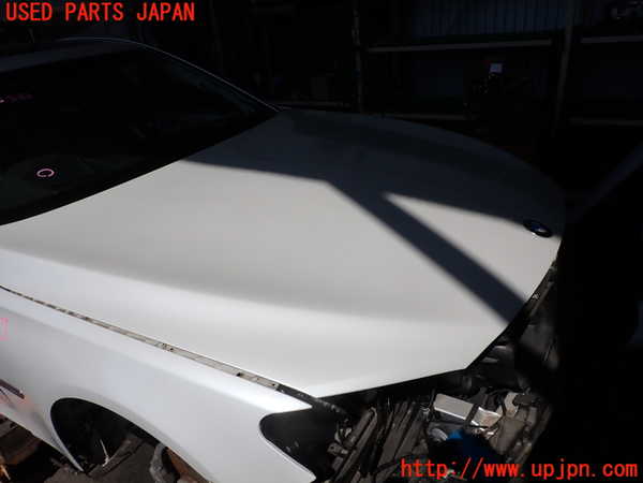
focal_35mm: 25
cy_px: 242
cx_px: 322
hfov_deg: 69.4
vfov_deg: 54.9
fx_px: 464
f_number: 8
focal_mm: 4.5
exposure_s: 1/640
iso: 100
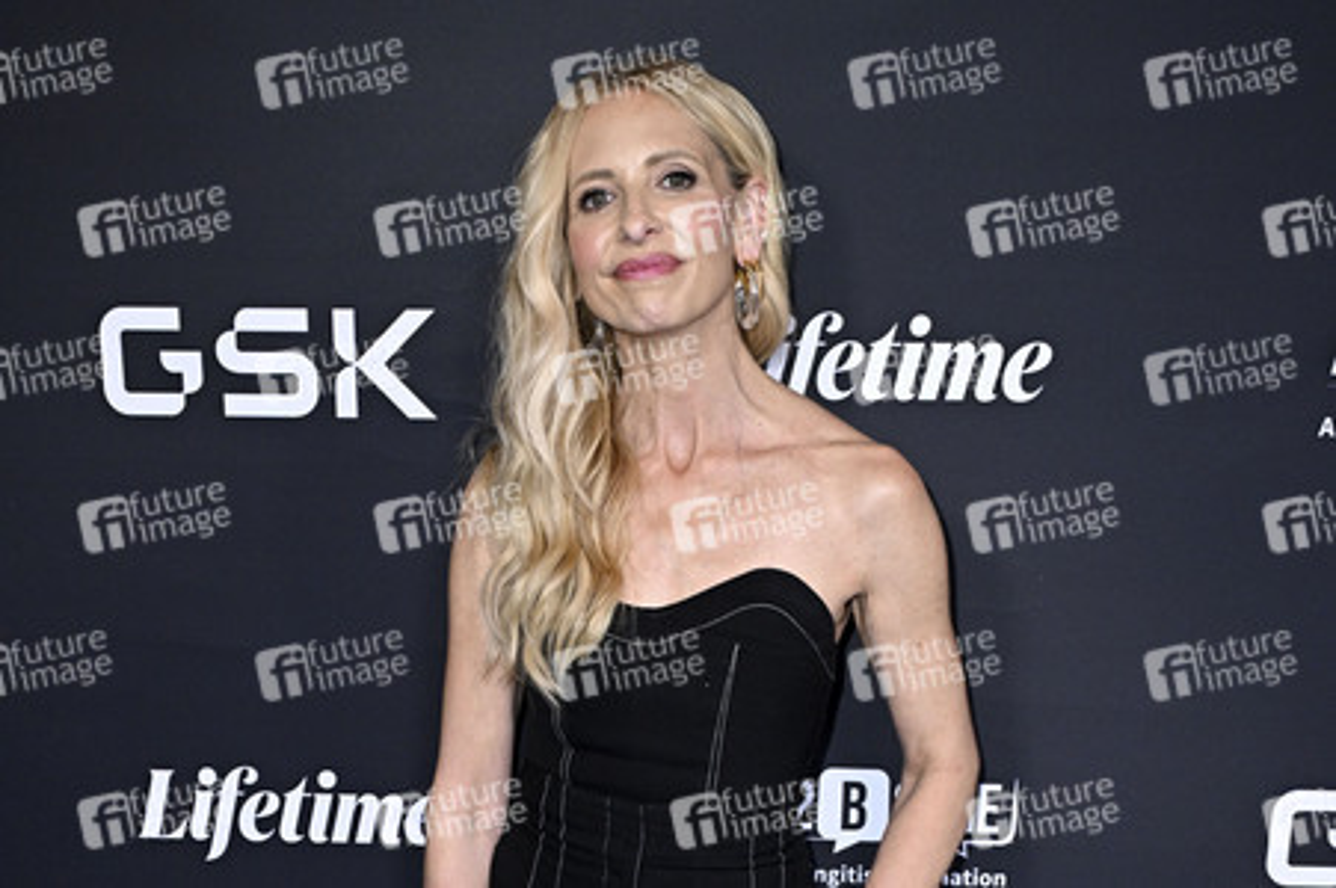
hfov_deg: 57.3
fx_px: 1224
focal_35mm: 33
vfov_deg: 39.9
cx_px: 668
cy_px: 444
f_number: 5.6
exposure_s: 1/200
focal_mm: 33
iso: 2000
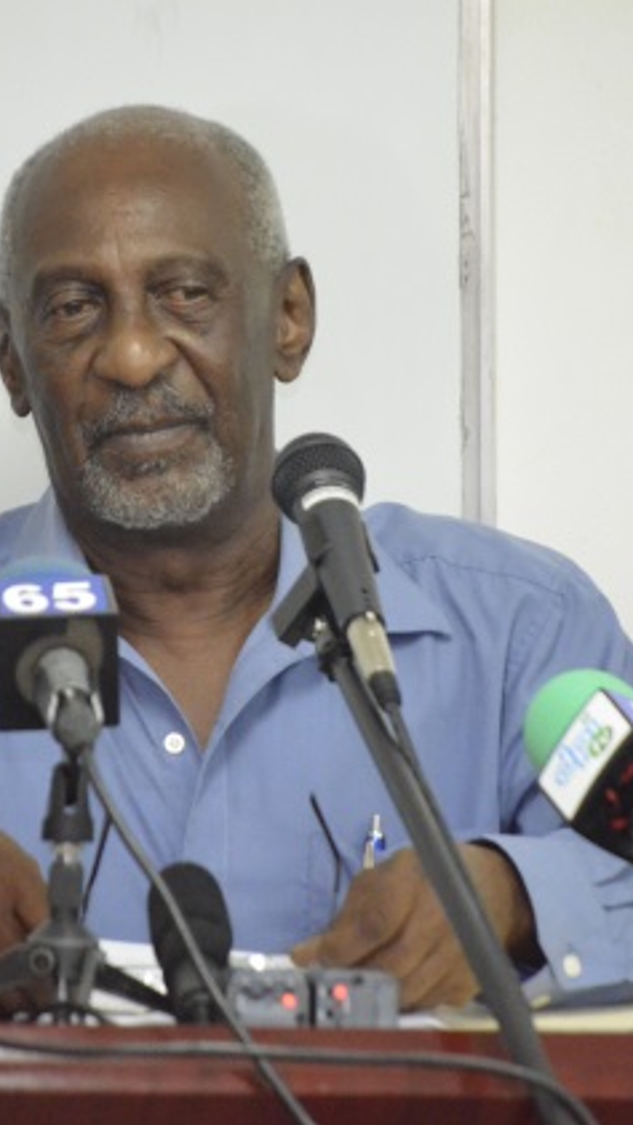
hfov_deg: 2.8
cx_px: 251
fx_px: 12793
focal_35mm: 429
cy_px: 561
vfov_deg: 5.0
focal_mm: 180
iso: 6400
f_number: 5.6
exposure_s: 1/100
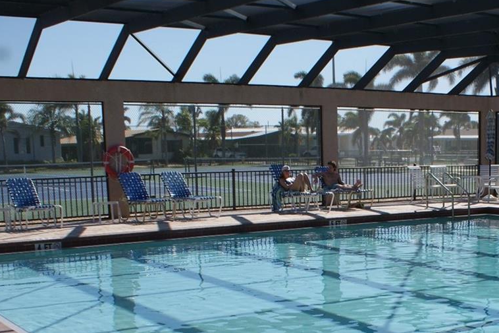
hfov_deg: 33.8
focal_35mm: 57
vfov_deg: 23.2
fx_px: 790
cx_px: 415
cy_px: 291
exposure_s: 1/125
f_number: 10
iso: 100
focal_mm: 18
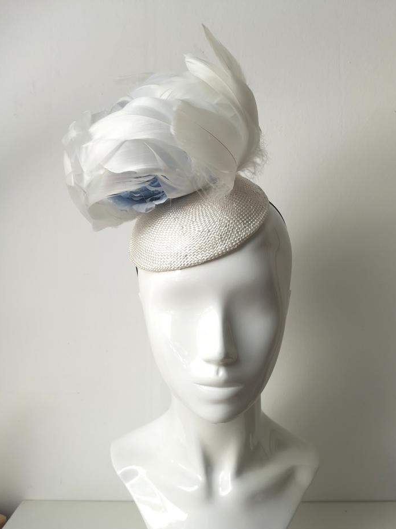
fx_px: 458
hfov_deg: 46.7
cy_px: 289
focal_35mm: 30
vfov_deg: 59.9
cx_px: 218
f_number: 1.8
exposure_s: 1/145
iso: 50
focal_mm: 3.95
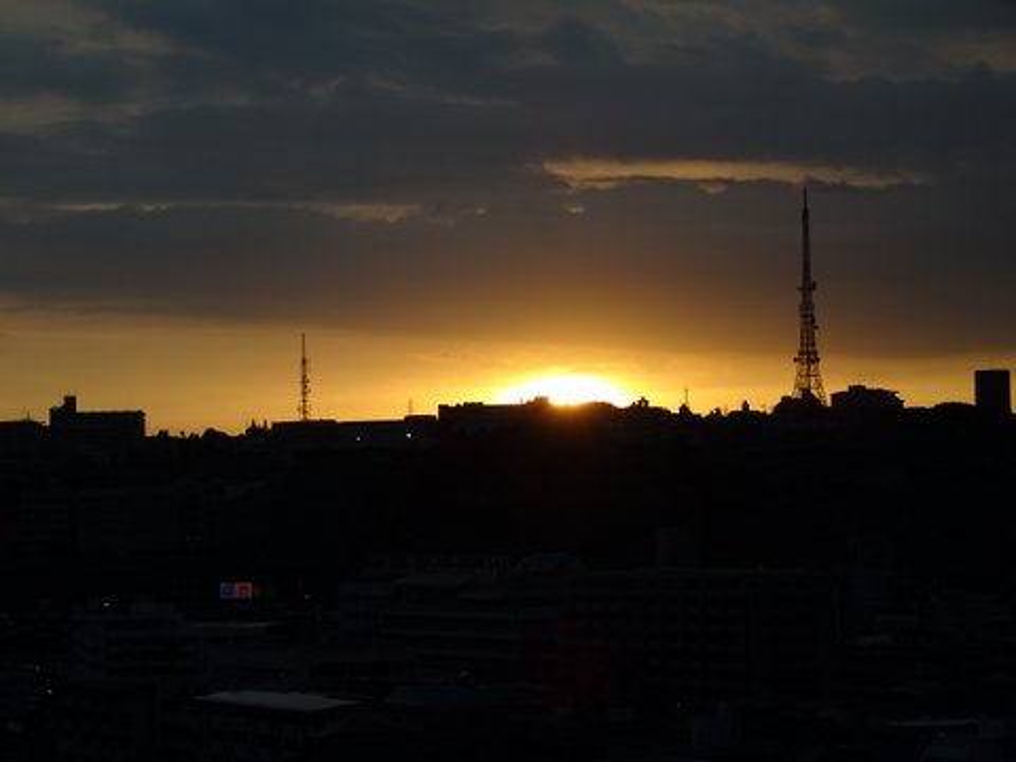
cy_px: 381
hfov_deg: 17.6
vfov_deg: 13.2
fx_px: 3287
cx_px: 508
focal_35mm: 112
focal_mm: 19.1
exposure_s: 1/200
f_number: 5.6
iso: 80
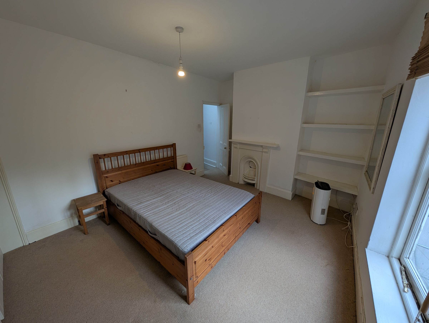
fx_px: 149
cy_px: 162
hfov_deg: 110.5
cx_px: 214
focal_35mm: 12
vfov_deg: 94.6
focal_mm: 2.23
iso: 41
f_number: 1.95
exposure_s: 1/41.7
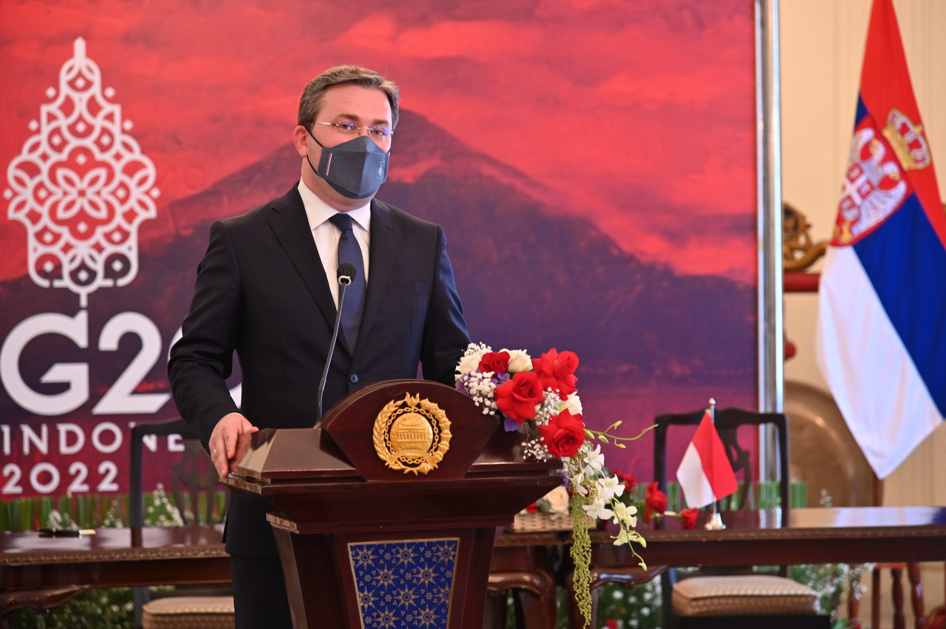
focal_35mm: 110
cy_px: 314
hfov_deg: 18.6
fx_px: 2888
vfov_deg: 12.4
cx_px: 473
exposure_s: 1/25
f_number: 4
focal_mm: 110
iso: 1000
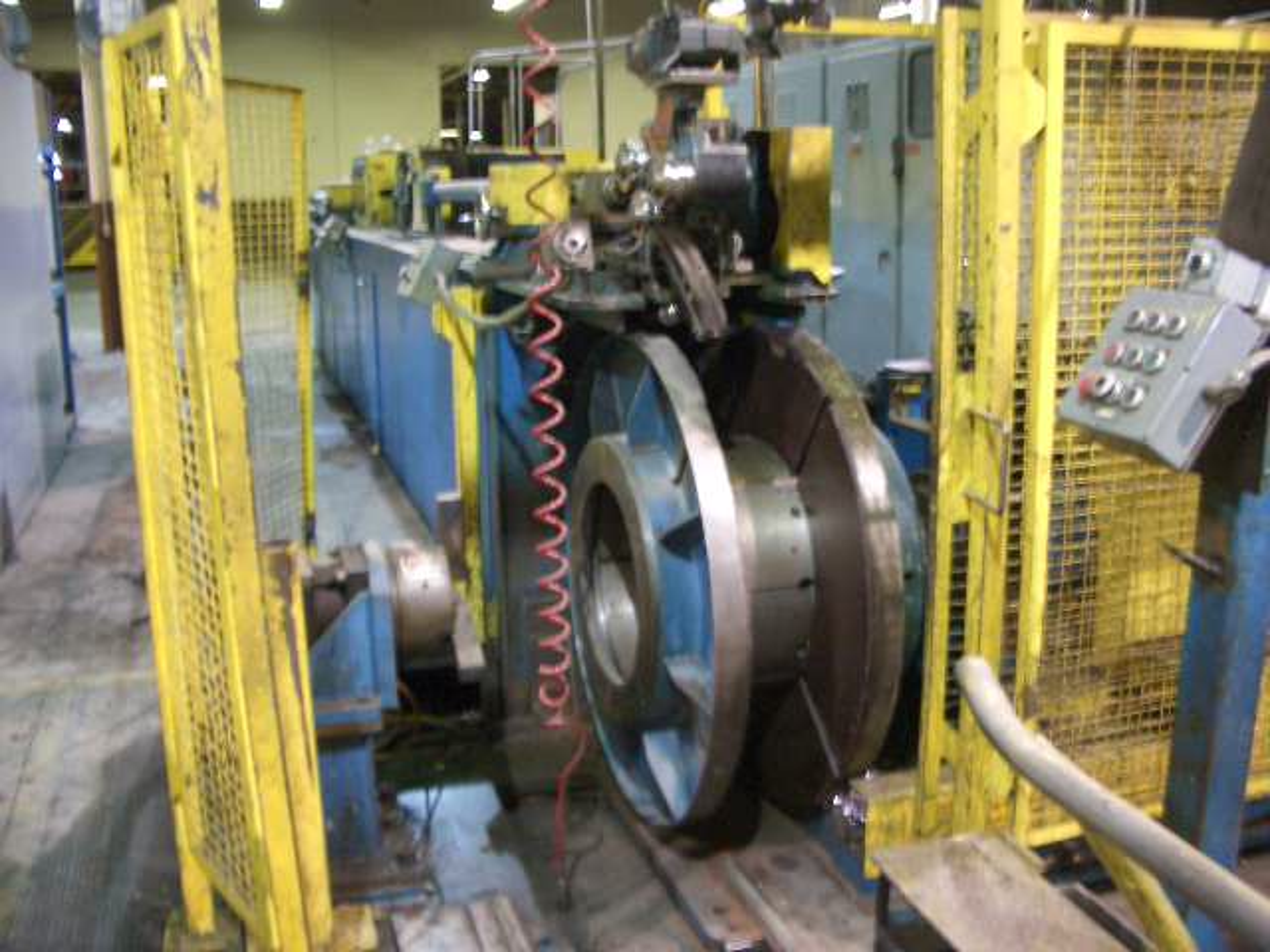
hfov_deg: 52.6
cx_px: 635
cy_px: 476
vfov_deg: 40.7
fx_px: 1284
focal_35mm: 35
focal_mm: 5.8
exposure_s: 1/10
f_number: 2.6
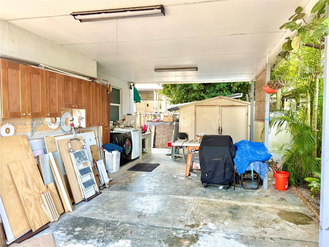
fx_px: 228
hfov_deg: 71.6
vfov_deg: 56.8
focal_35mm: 24
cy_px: 124
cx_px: 164
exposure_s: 1/253
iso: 80
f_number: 1.78
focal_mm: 6.76
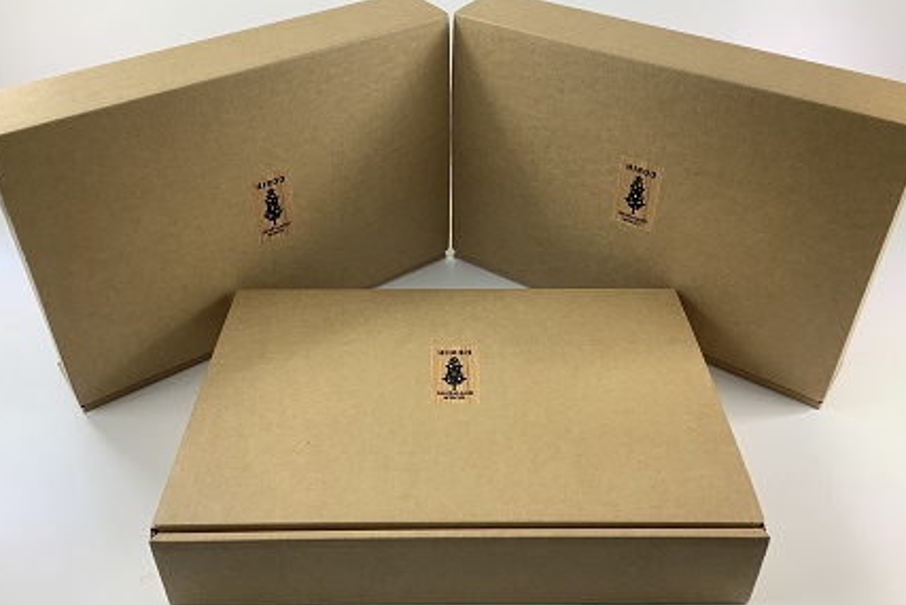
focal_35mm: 33
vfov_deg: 40.0
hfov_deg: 57.2
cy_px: 276
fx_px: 831
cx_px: 451
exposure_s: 1/100
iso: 50
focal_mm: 3.3
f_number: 2.4
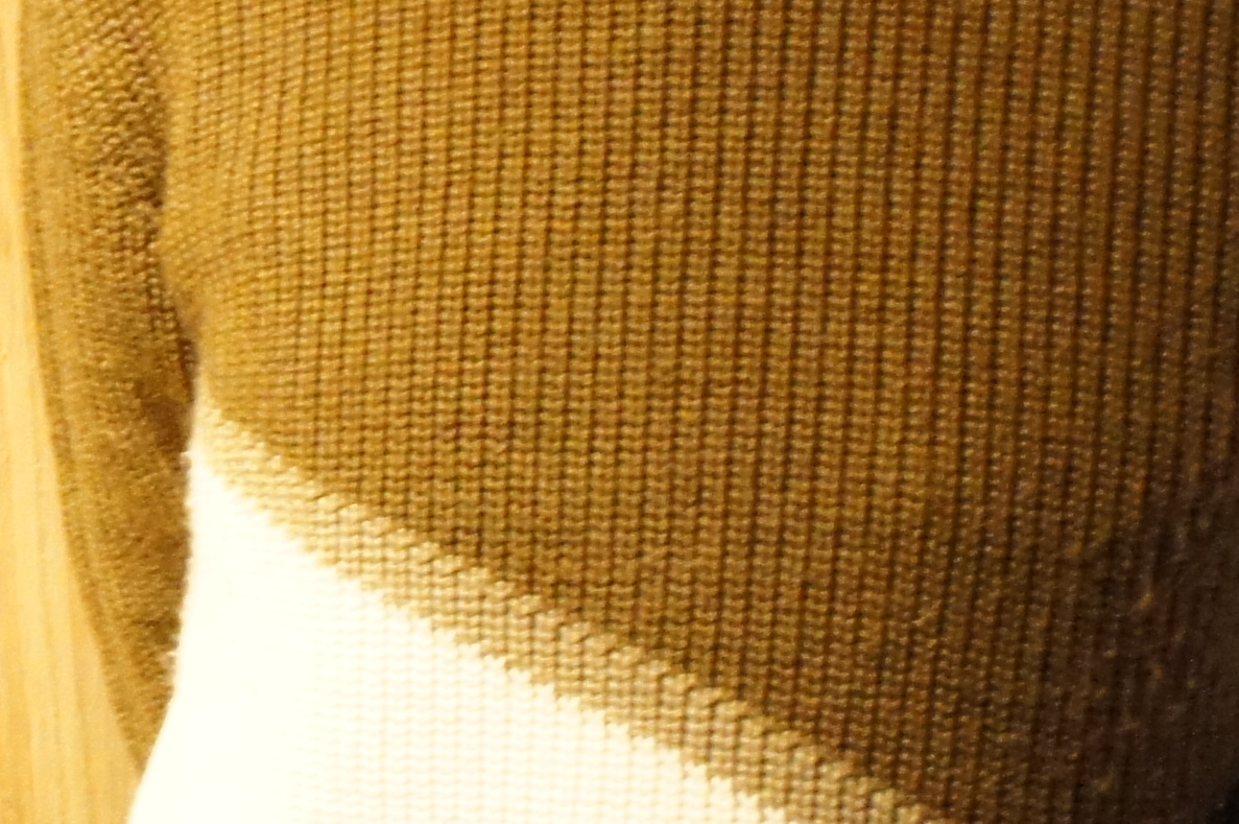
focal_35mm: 149
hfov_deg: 13.3
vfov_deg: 9.1
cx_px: -329
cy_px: -215
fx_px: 5123
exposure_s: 1/3
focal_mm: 24
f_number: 13
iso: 3200
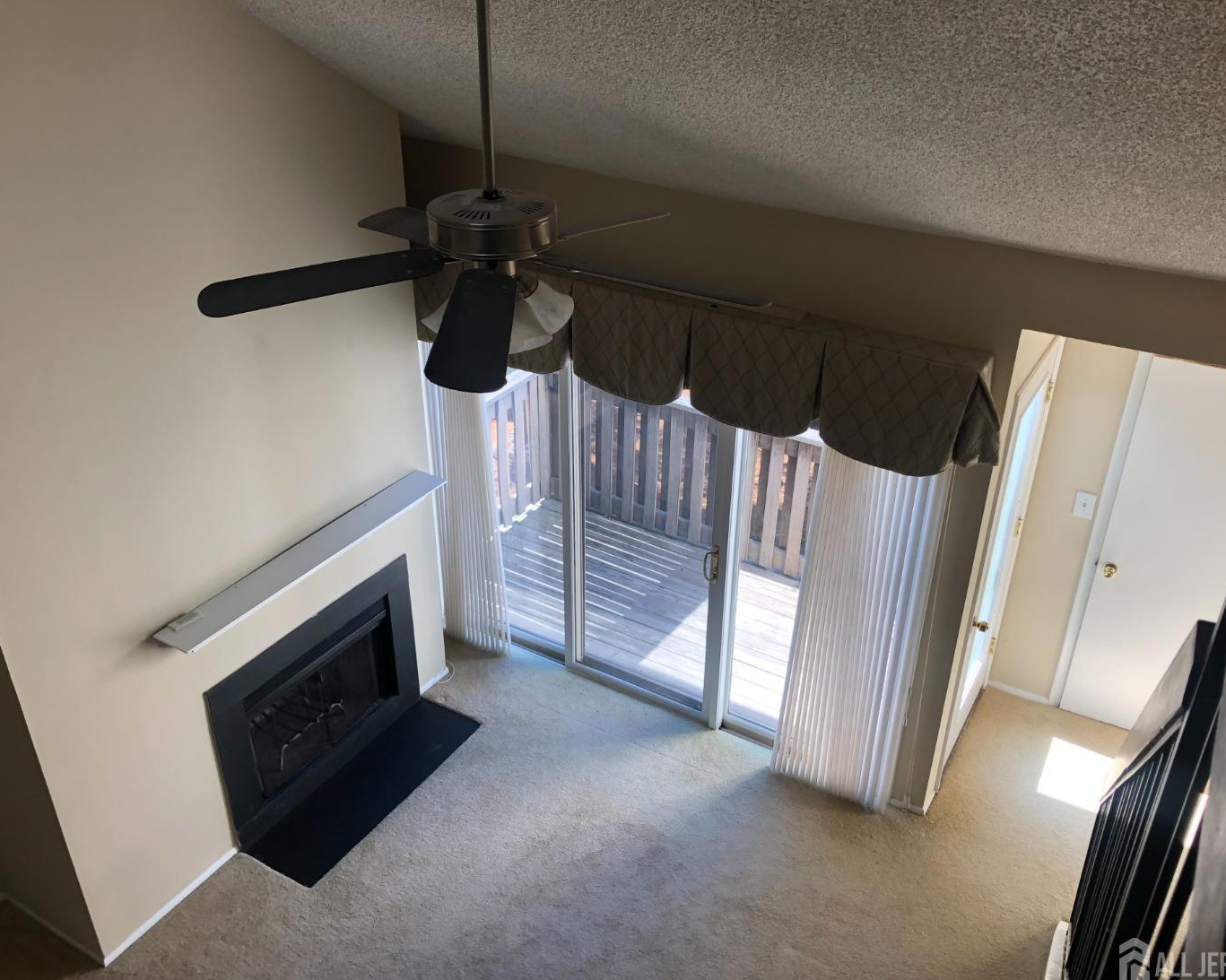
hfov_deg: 58.7
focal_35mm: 30
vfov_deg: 48.5
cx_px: 668
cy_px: 499
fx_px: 1088
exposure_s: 1/120
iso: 40
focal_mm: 3.99
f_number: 1.8
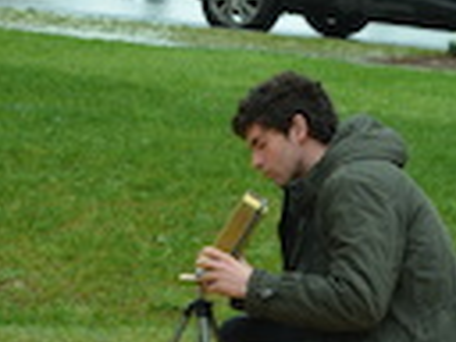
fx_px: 3847
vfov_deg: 5.1
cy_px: 169
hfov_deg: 6.8
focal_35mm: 292
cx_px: 281
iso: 100
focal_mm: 52
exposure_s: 1/60
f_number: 5.6
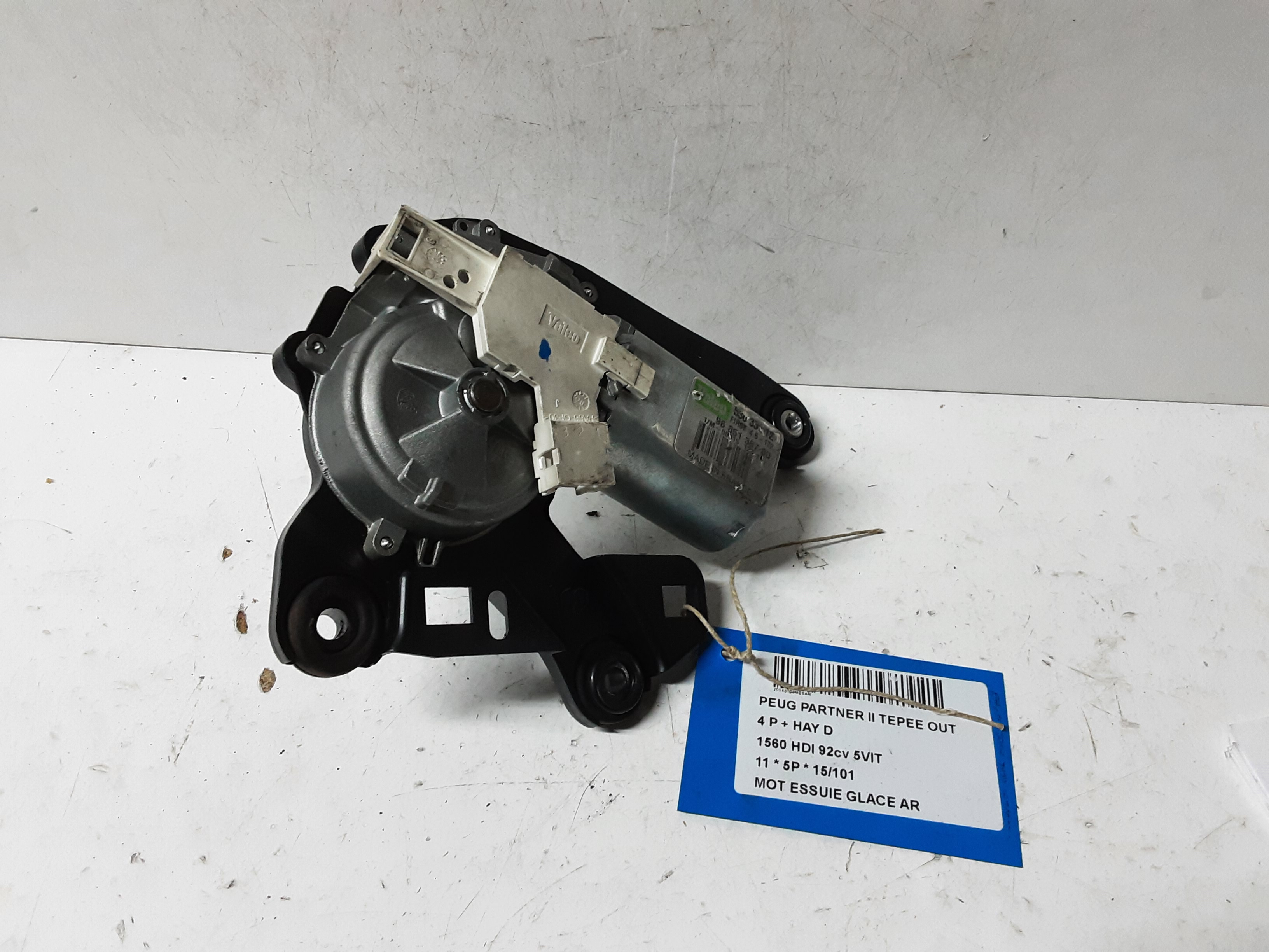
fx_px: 990
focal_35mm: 27
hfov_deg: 65.3
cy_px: 476
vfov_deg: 51.4
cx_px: 634
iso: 160
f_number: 1.9
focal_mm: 2.91
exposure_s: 1/50
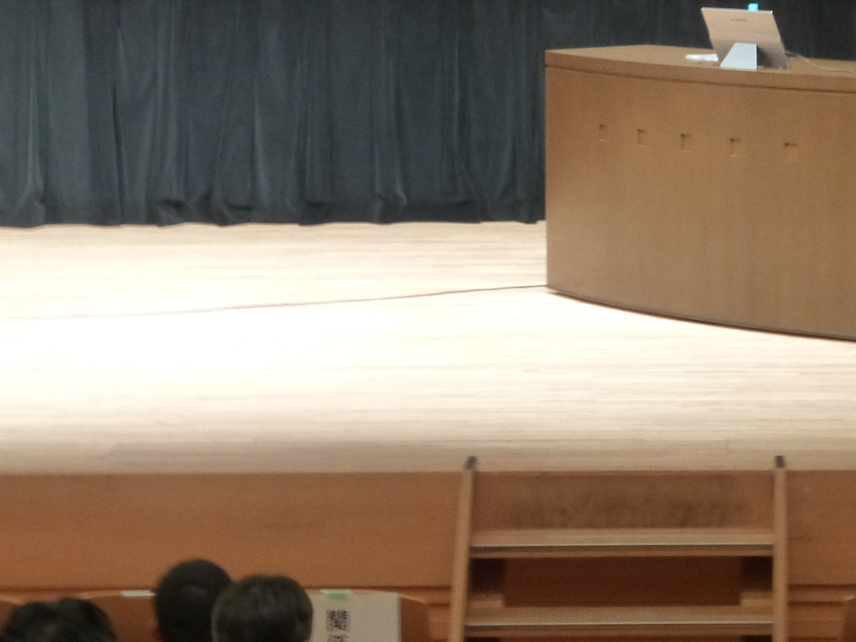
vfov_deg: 8.8
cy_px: 19
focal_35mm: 168
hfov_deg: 11.7
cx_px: 664
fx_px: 4154
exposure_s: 1/13
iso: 400
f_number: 5.1
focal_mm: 14.2
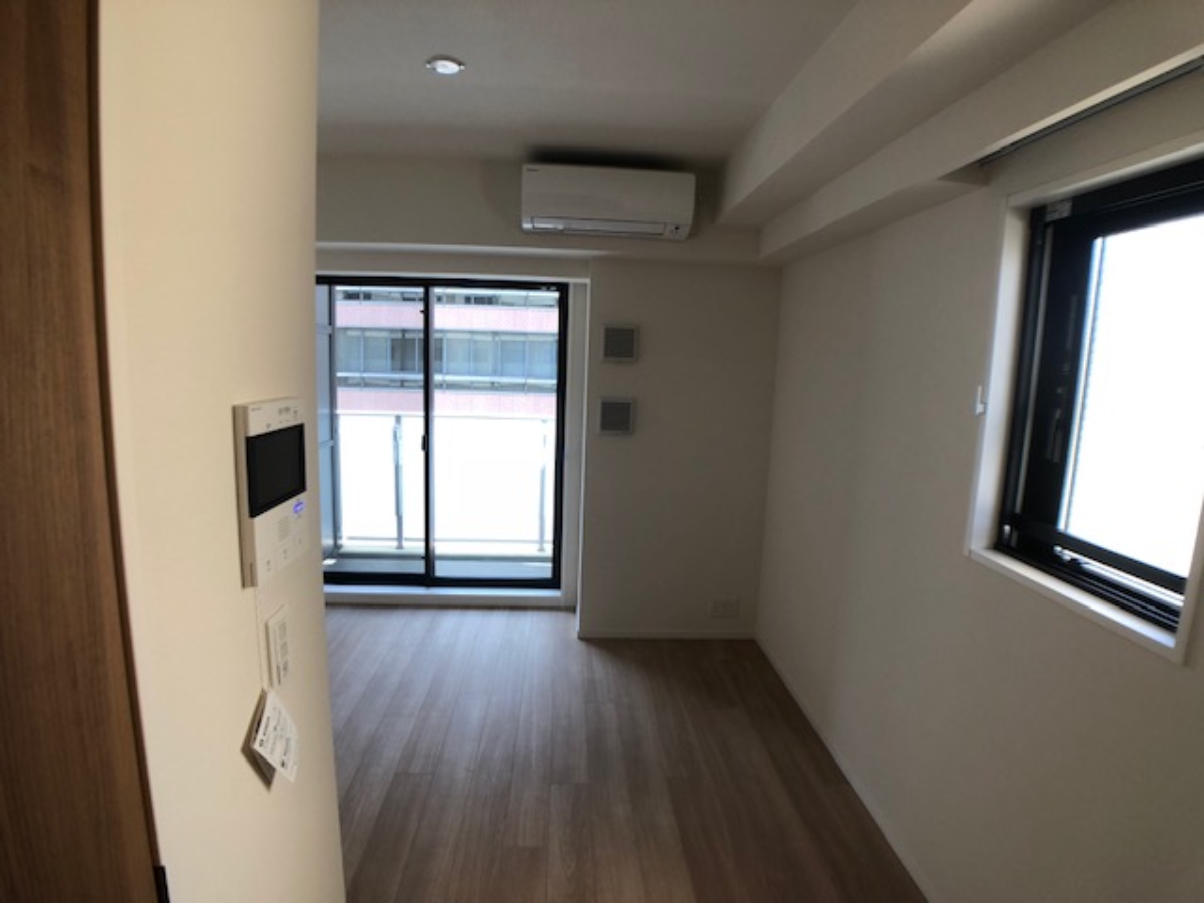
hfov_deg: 63.4
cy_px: 452
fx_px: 974
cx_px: 602
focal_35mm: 28
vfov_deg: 49.7
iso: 25
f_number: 1.8
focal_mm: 3.99
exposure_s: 1/50
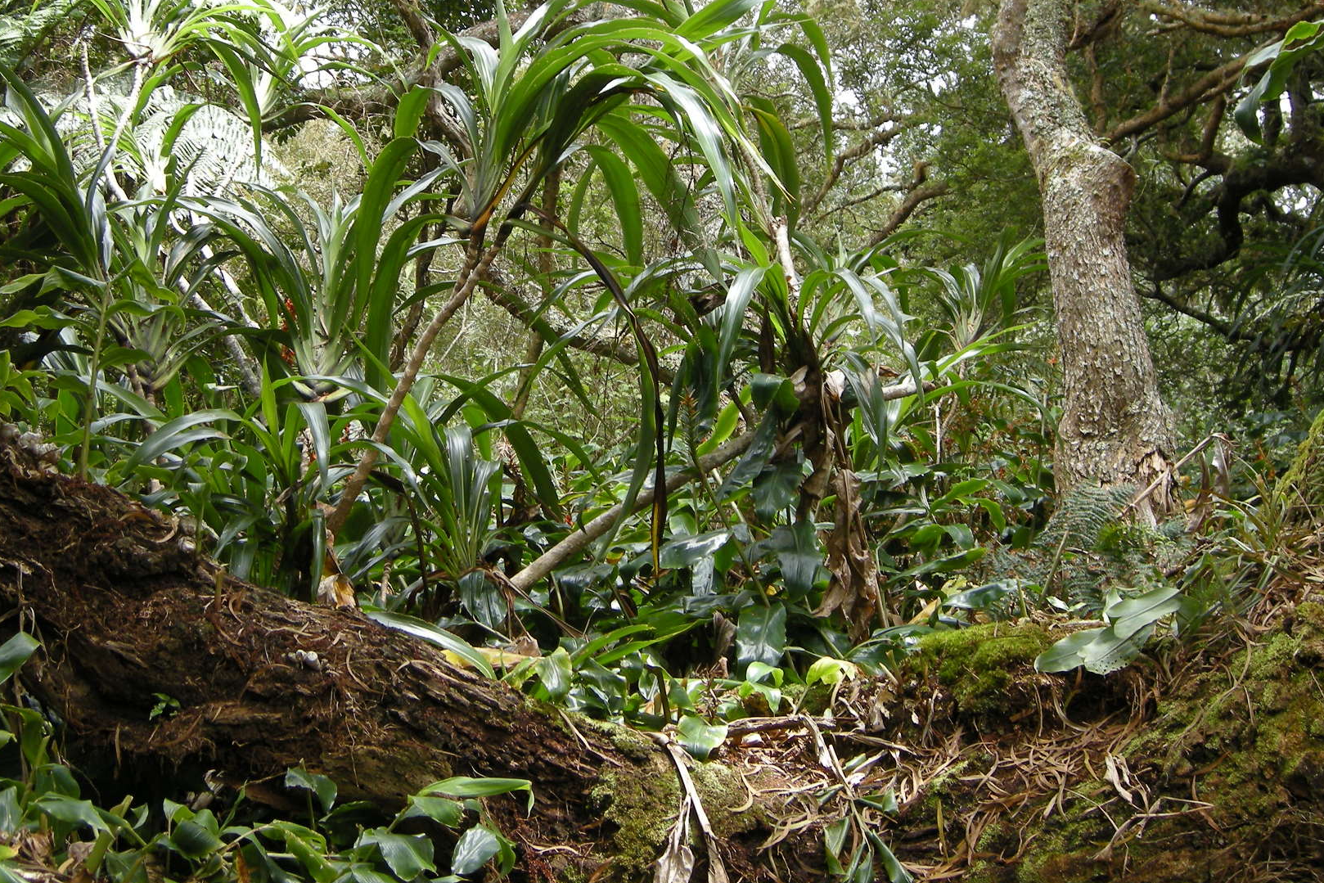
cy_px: 303
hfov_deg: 36.8
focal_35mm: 54
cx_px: 594
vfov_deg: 25.0
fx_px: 1986
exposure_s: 1/79
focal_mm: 7.5
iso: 64
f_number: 3.4
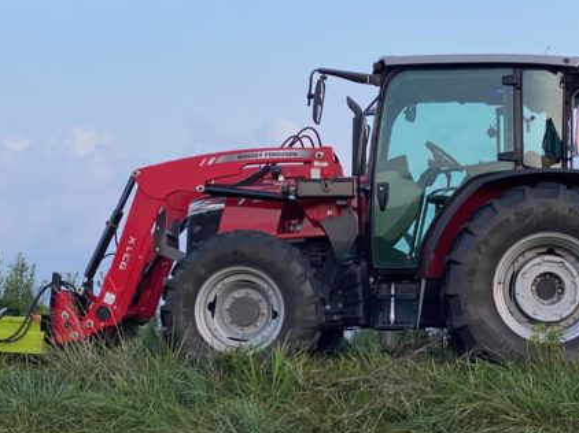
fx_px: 1404
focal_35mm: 84
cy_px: 260
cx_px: 441
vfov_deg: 17.5
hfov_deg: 23.0
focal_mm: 6
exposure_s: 1/64
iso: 160
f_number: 2
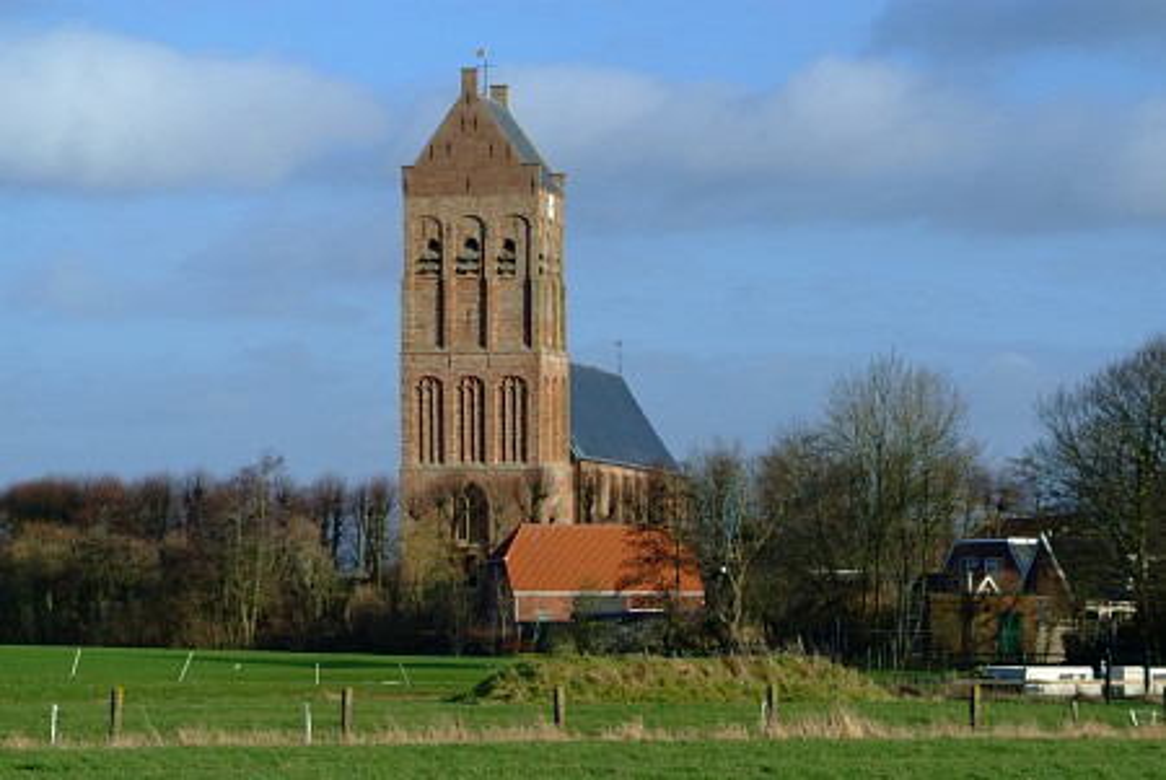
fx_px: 4150
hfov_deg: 16.0
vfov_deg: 10.7
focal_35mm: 128
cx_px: 583
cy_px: 390
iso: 400
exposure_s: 1/3000
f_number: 4.8
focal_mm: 85
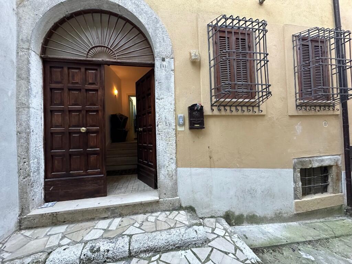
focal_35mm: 14
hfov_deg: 102.1
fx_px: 142
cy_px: 132
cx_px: 176
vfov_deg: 85.7
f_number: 2.2
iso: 250
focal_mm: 2.22
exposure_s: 1/100
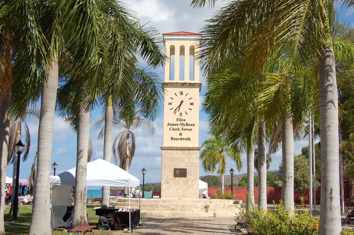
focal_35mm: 46
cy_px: 118
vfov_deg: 28.9
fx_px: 457
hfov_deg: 42.4
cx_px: 177
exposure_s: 1/400
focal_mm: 31
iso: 200
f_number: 10
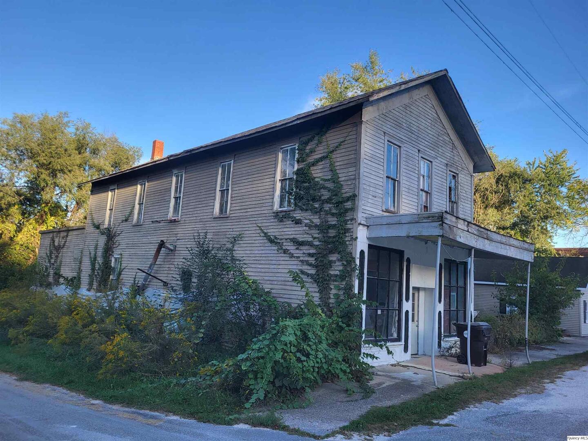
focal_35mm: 26
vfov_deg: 53.1
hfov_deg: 67.3
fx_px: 442
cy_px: 220
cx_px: 294
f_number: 1.8
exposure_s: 1/533
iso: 40
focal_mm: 5.4
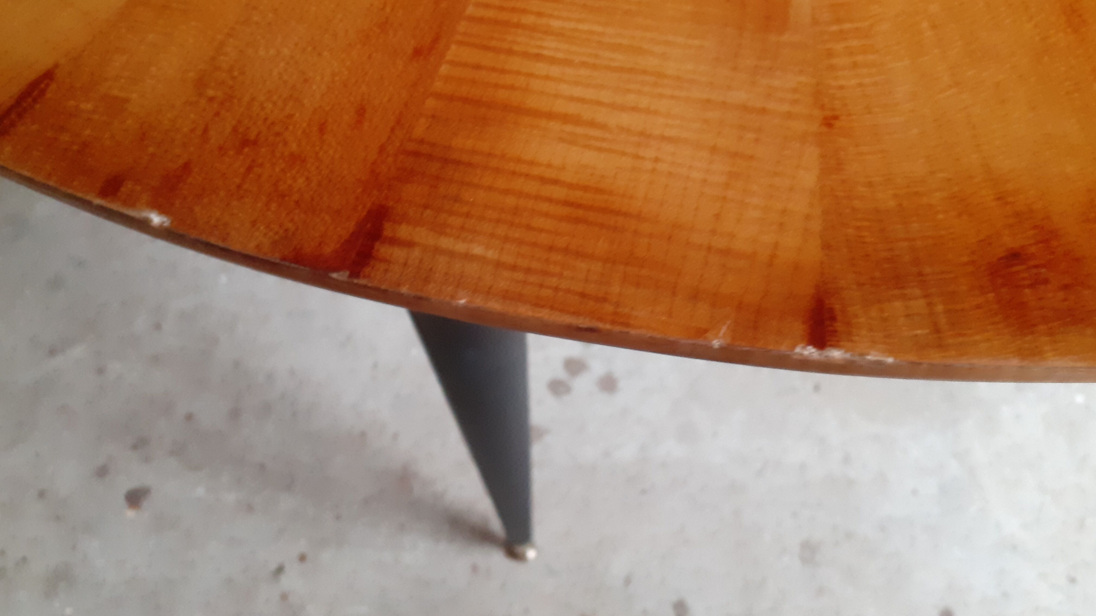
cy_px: 233
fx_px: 872
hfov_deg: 64.3
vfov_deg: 38.7
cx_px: 555
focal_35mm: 30
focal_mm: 3.6
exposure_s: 1/25
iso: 400
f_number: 1.9
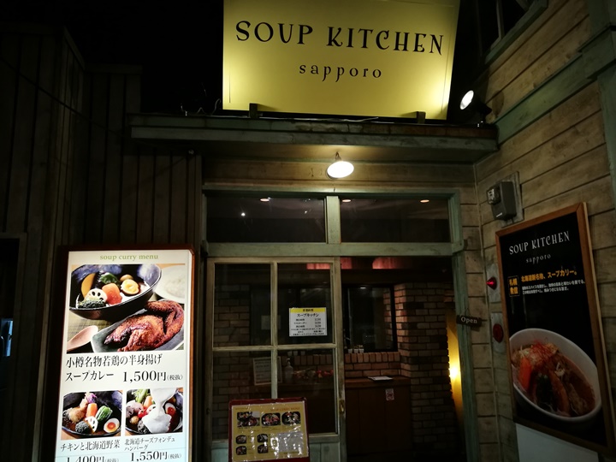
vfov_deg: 51.4
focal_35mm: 27
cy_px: 231
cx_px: 308
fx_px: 480
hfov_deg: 65.3
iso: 250
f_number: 2.2
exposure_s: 1/33.3
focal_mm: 4.5
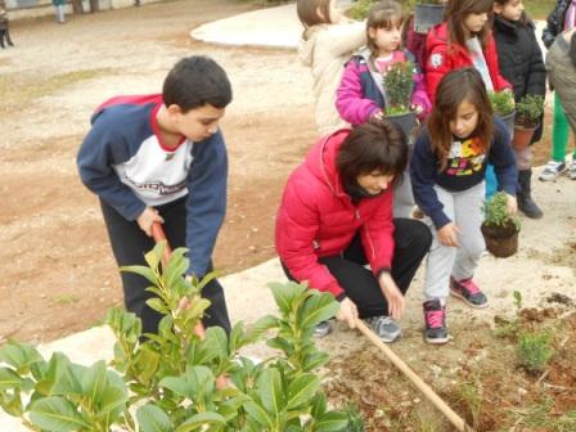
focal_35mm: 49
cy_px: 216
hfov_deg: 38.9
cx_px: 288
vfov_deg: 29.7
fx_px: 815
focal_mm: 8.8
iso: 80
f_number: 4.8
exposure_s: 1/60
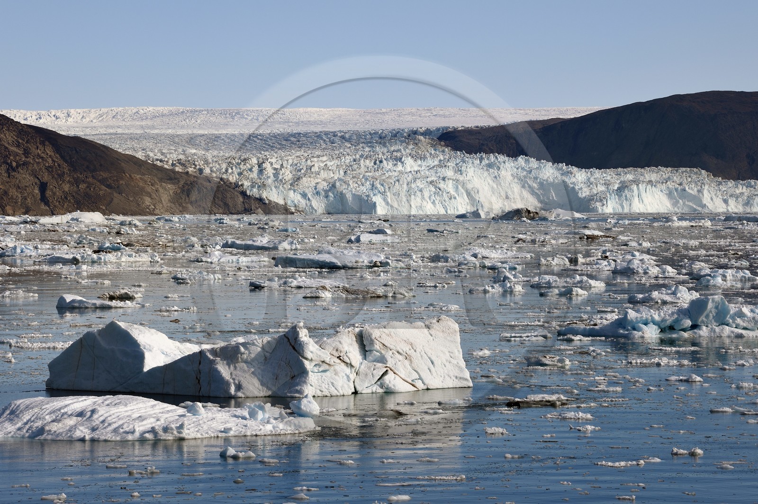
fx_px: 4208
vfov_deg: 6.9
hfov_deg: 10.3
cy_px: 252
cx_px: 379
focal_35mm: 200
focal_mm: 200
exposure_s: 1/320
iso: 200
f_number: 14
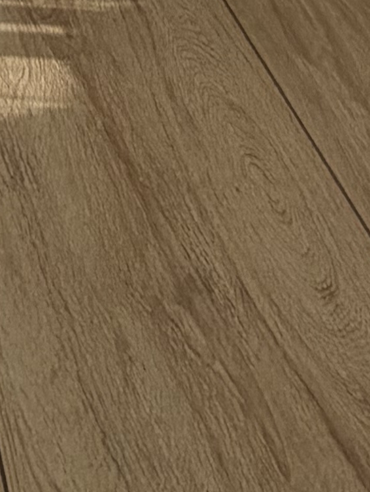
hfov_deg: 13.8
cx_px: 109
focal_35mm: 107
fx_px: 1524
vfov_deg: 11.8
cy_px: -910
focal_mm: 2.22
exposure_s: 1/502
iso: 50
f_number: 2.2
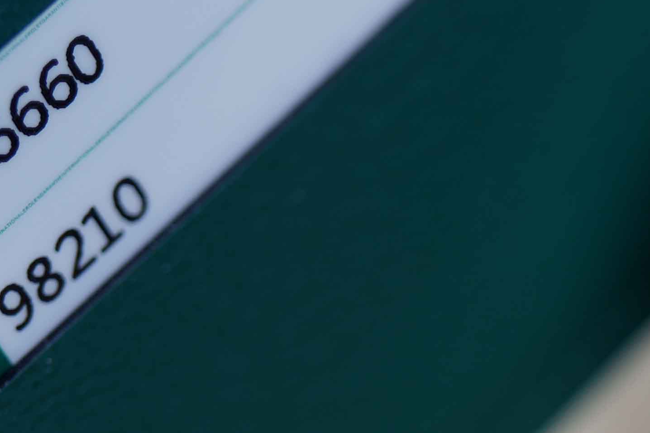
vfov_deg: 5.5
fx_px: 4405
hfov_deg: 7.9
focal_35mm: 244
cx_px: 1438
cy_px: 764
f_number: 2.8
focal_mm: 50
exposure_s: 1/160
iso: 100
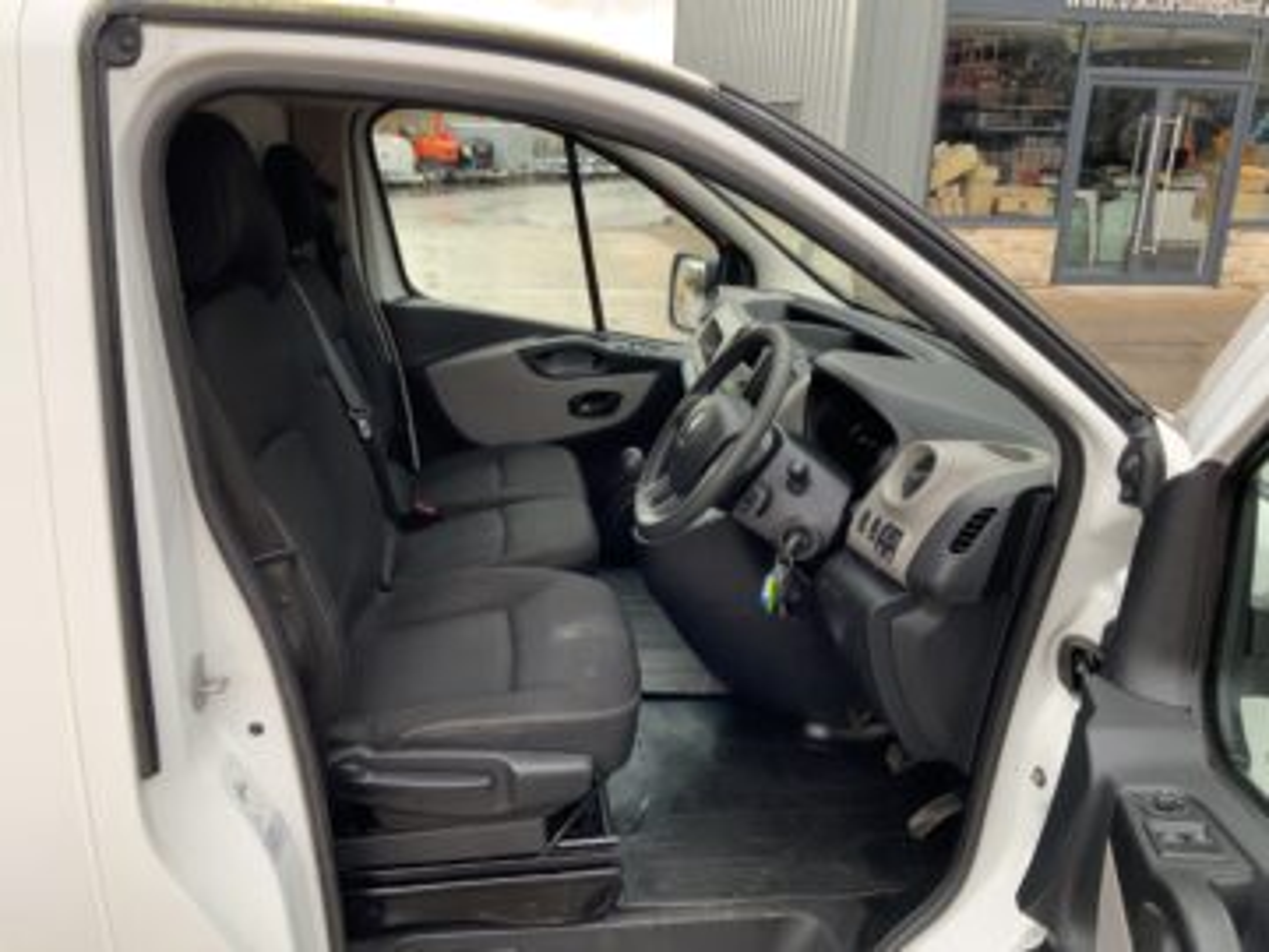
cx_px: 634
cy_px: 476
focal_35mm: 29
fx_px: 1063
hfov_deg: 61.7
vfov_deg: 48.2
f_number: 1.8
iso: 64
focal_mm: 3
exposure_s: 1/119
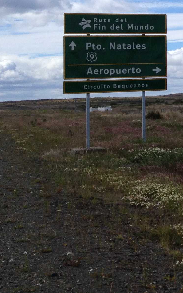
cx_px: 394
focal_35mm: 102
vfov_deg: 20.0
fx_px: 814
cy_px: 37
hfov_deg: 11.3
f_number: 2.4
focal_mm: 4.28
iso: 50
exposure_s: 1/2513
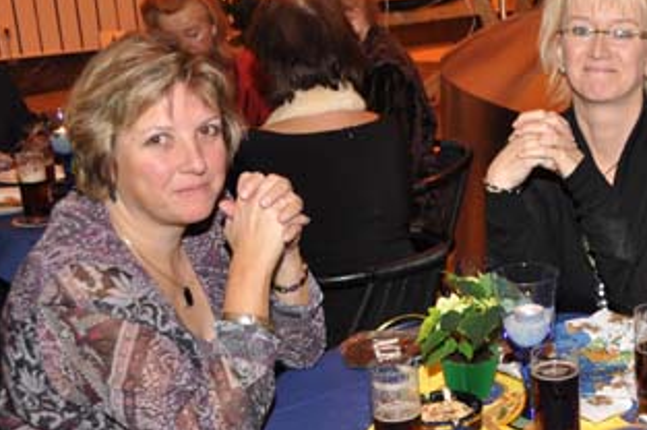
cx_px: 597
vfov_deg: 19.7
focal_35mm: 69
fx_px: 1239
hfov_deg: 28.0
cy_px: 255
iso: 500
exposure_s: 1/60
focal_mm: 24
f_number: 4
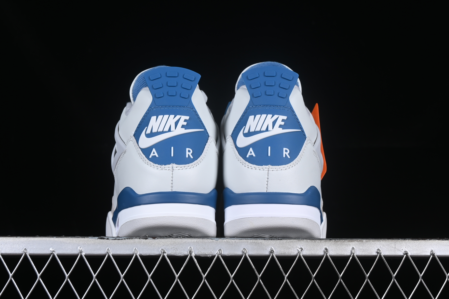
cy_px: 150
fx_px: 935
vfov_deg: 18.2
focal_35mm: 75
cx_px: 224
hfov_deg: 27.0
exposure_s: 1/80
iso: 160
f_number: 8
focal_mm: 50
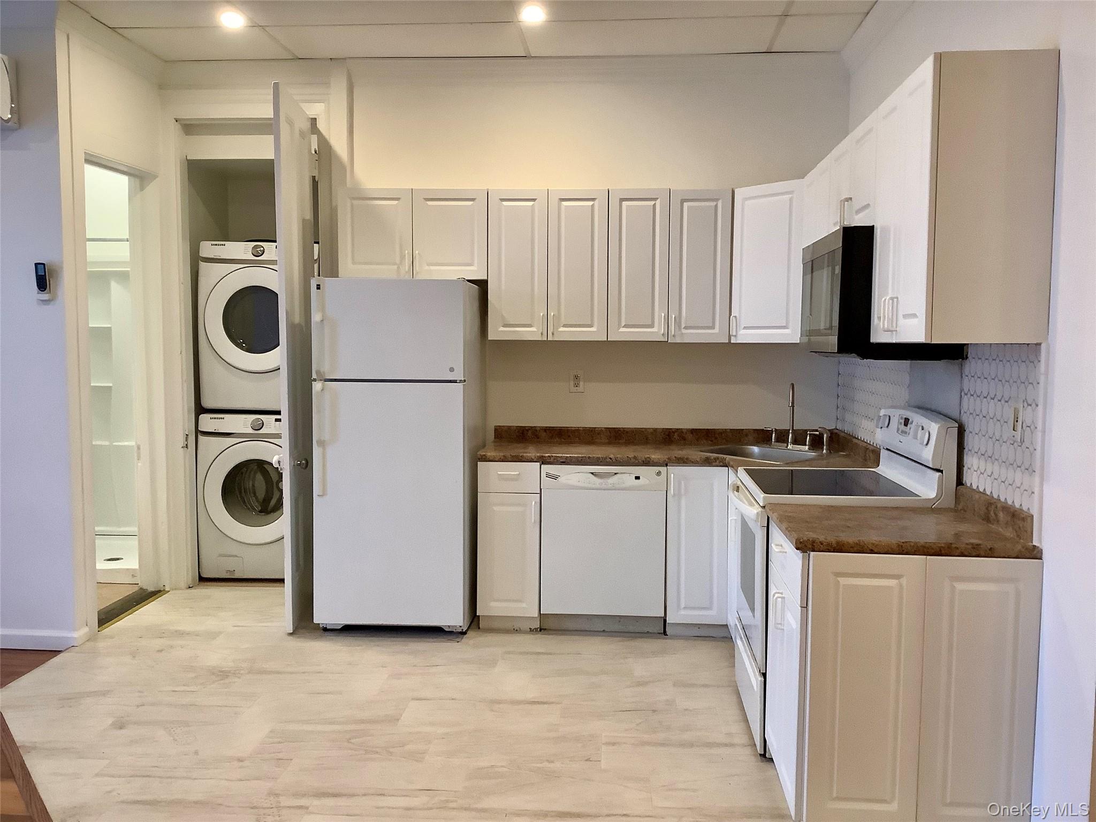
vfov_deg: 45.4
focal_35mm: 31
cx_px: 548
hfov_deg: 58.4
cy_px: 411
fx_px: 982
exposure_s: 1/60
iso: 250
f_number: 2.4
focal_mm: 3.3
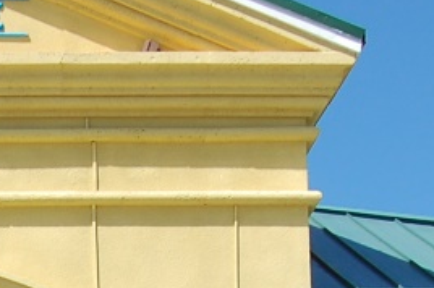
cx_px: -206
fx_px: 2480
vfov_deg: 6.3
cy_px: 711
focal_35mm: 206
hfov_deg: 9.7
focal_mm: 23
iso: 200
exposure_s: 1/320
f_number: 10
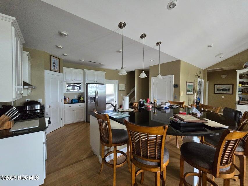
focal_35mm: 13
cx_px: 124
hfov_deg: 106.2
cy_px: 93
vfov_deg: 89.9
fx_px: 93
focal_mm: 2.2
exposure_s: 1/60
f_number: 2.2
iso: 400
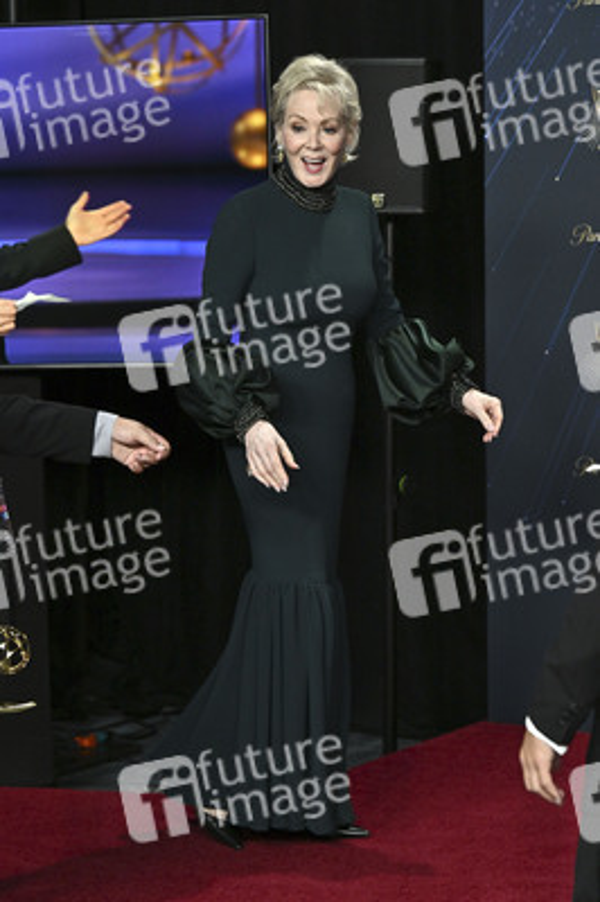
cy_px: 451
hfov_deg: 13.8
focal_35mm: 99
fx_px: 2479
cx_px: 300
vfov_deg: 20.6
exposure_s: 1/320
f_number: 5
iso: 3200
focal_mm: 99
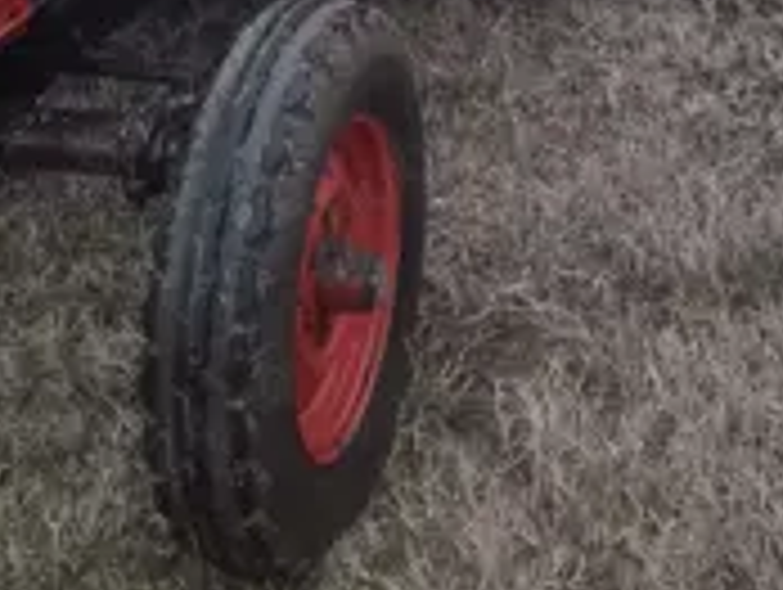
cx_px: 306
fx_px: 1404
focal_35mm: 62
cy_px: -144
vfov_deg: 21.7
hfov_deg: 31.1
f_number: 1.9
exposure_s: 1/25
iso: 2600
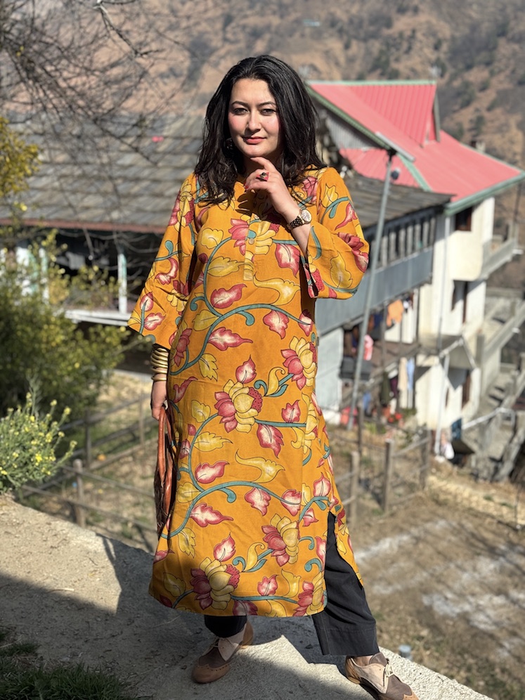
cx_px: 262
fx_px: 971
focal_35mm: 48
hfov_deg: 30.3
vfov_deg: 39.7
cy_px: 350
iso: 64
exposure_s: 1/4608
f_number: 1.78
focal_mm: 6.76
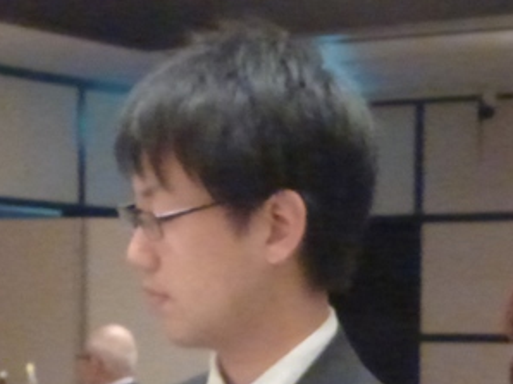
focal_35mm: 148
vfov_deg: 9.9
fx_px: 2192
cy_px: 468
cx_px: 127
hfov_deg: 13.3
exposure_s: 1/30
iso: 1600
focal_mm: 7.4
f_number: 3.9
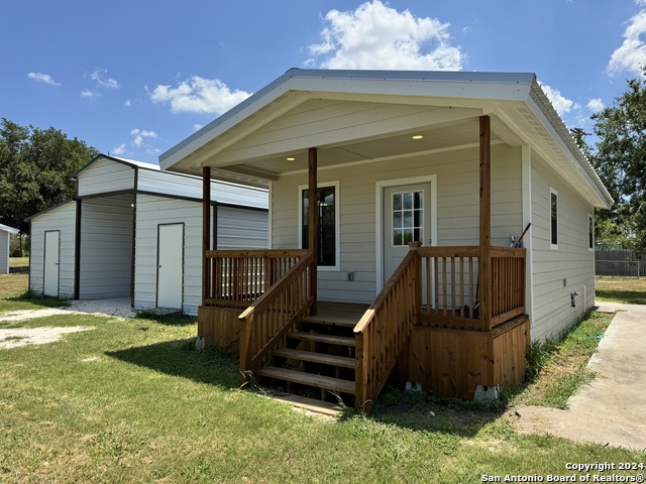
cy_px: 242
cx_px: 323
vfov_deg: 56.8
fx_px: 448
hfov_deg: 71.6
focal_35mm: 24
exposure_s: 1/3802
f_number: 1.78
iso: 80
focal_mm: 6.76
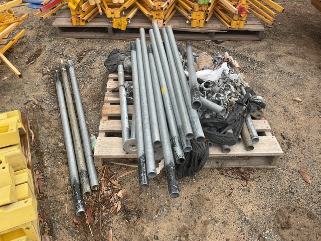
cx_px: 160
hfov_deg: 61.7
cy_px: 120
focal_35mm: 29
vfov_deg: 48.2
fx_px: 269
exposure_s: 1/346
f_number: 1.8
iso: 16
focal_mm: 3
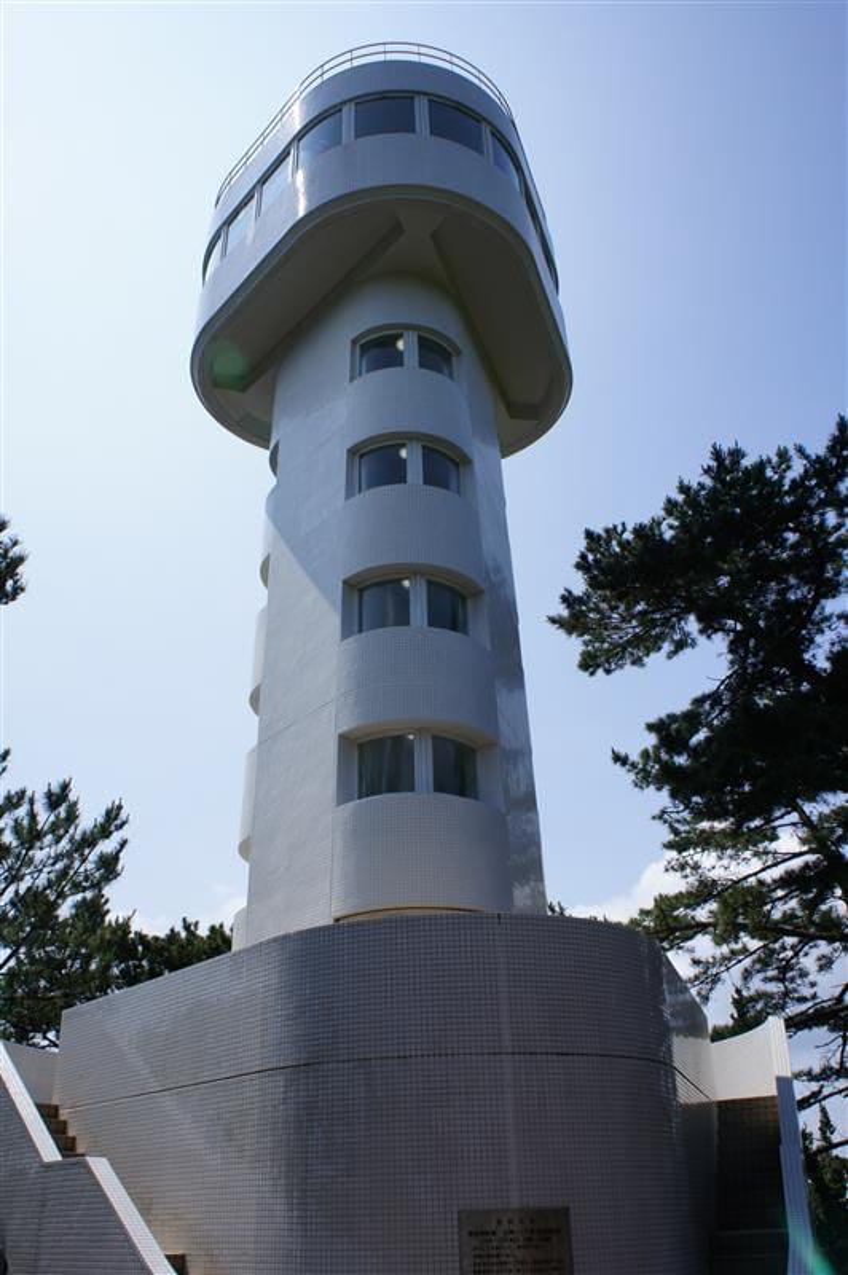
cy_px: 638
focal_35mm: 27
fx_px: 956
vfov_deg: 67.4
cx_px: 424
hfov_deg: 47.9
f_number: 11
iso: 200
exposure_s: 1/250
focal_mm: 18
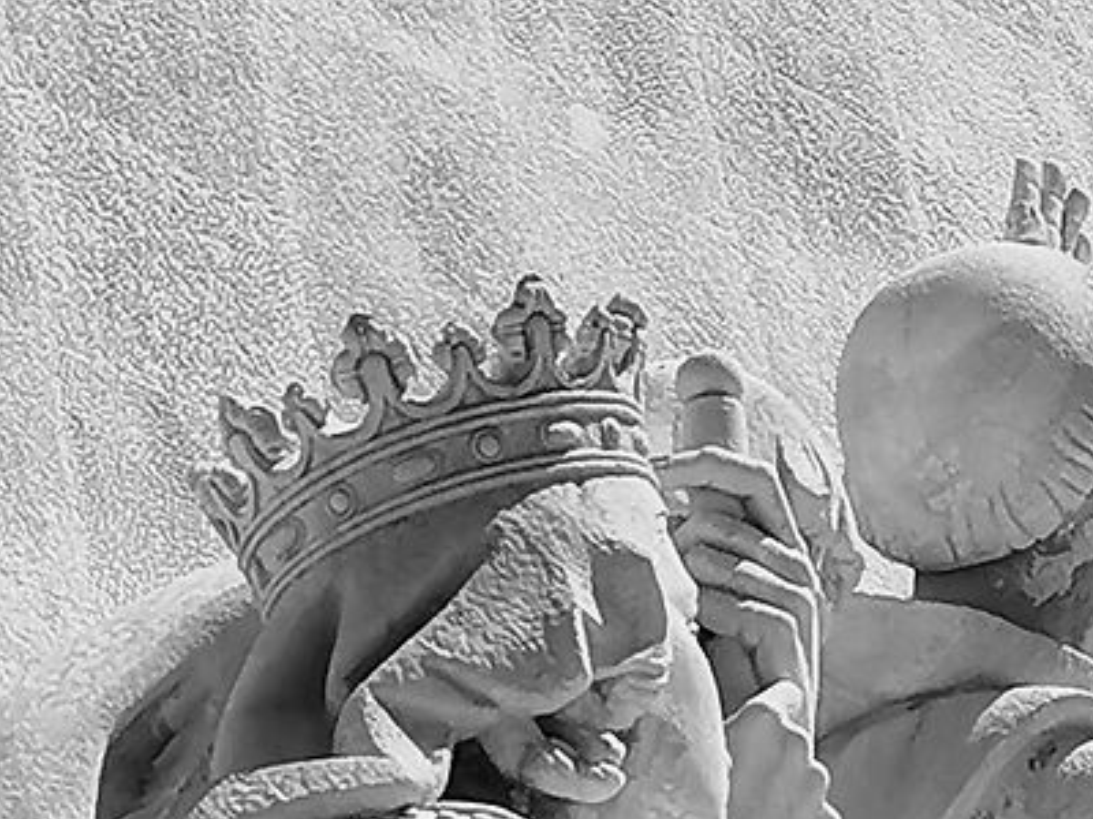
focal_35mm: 186
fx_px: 5873
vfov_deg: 8.0
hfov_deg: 10.6
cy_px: 753
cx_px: 478
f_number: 1.8
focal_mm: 5.58
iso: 50
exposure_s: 1/5102
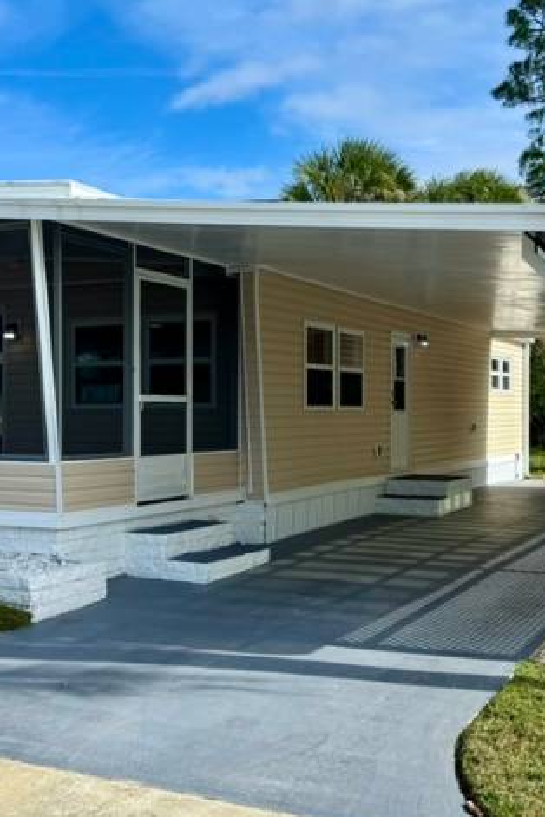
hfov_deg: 29.8
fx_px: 1022
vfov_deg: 43.6
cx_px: 224
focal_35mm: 45
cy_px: 412
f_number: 1.78
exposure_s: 1/4310
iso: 80
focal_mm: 6.76
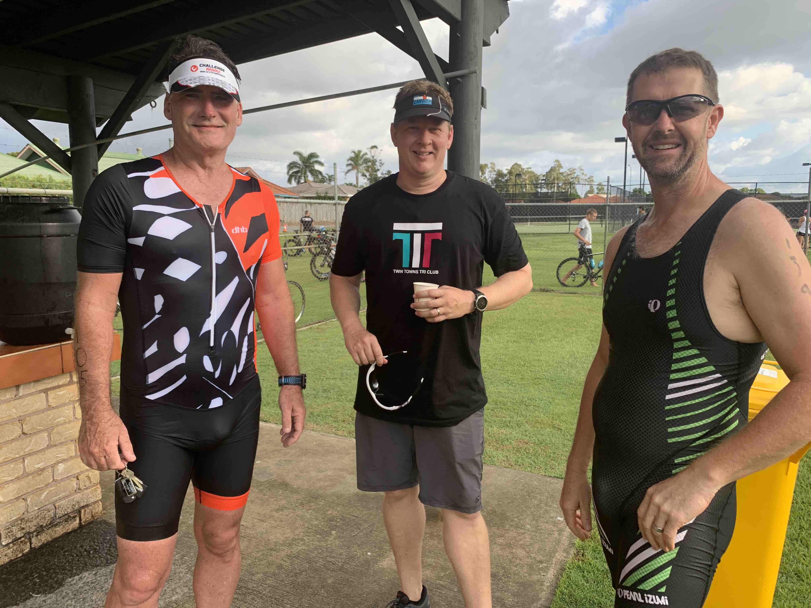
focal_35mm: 26
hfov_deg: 67.3
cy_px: 304
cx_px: 406
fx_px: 609
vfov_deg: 53.1
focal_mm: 4.25
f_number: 1.8
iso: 25
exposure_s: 1/564
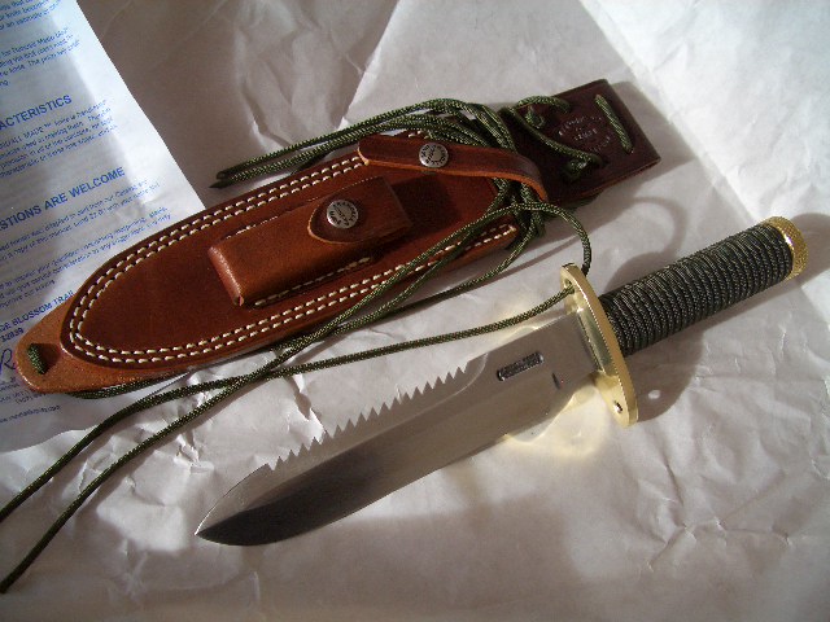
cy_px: 311
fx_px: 839
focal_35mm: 35
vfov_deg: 40.7
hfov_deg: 52.6
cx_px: 415
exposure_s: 1/80
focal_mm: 5.8
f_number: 2.6
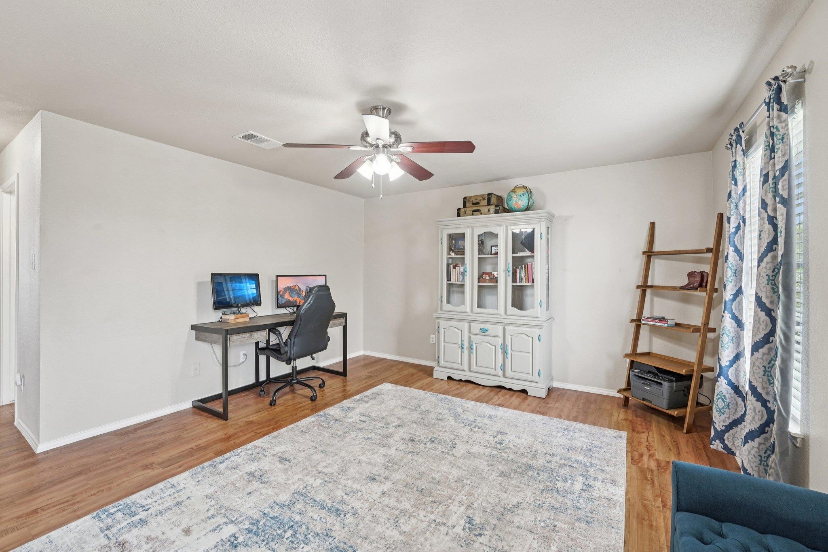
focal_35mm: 14
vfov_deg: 81.2
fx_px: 322
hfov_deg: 104.3
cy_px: 276
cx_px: 414
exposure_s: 1/10
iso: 400
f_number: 8
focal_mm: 14
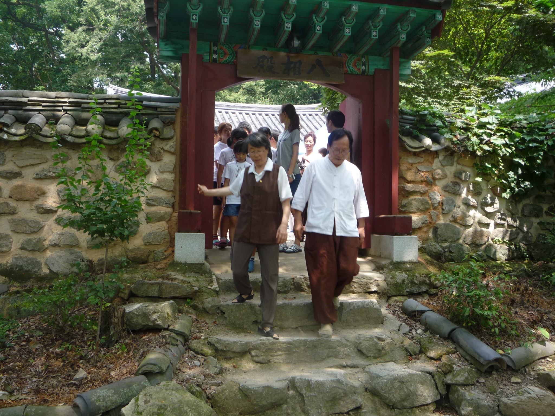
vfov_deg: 46.8
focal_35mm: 30
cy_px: 208
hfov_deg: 60.0
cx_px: 278
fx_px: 481
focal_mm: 5.2
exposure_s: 1/100
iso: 100
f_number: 3.5
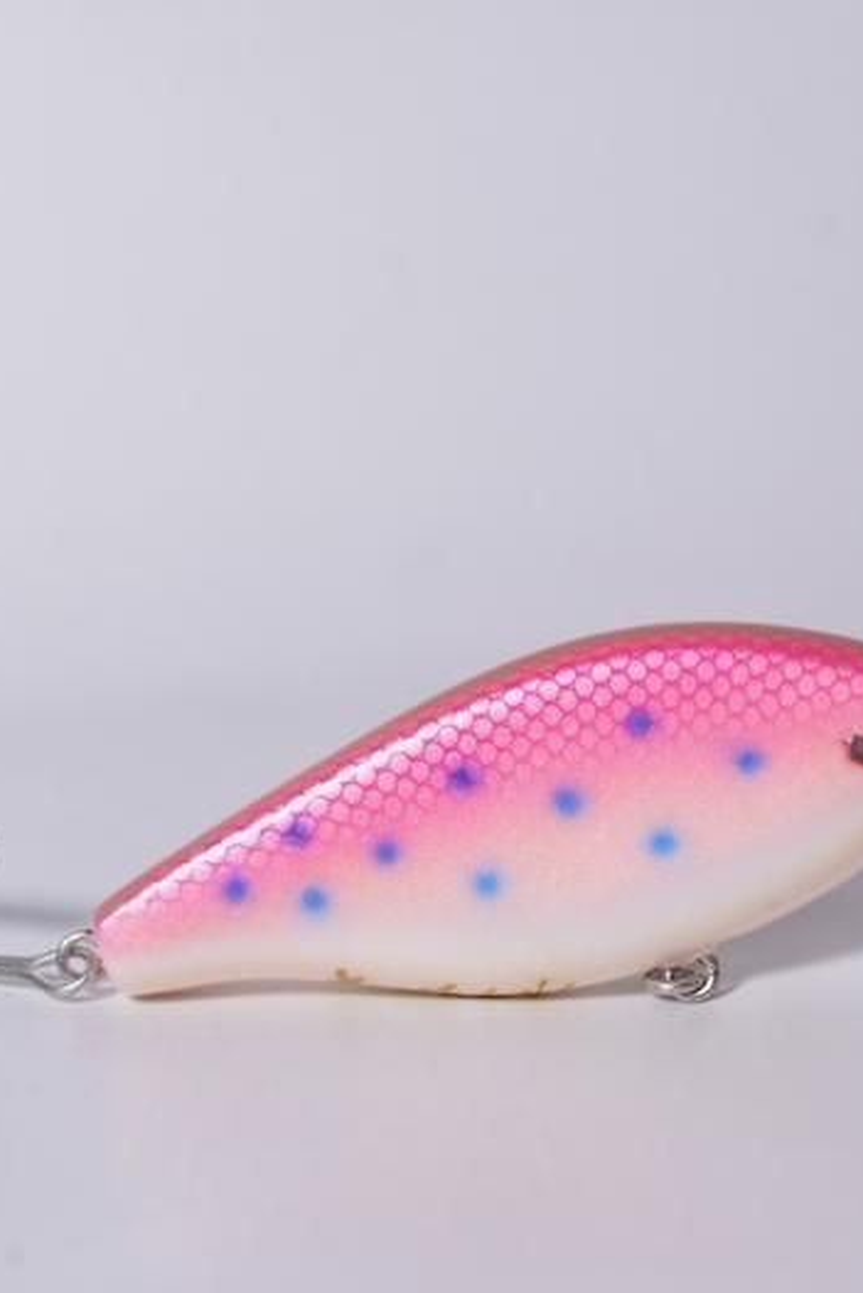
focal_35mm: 91
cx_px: 615
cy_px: 649
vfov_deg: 22.4
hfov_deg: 15.0
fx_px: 3270
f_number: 5
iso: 800
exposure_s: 1/100
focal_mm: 40
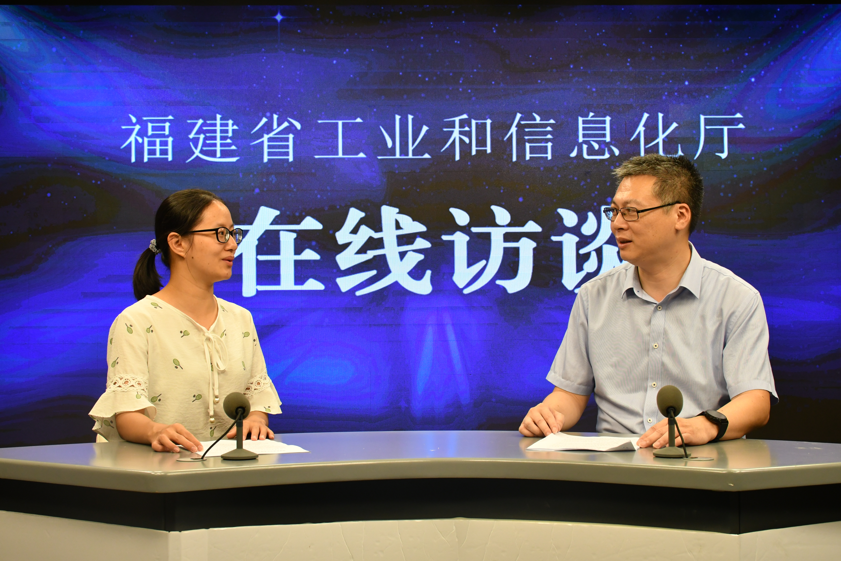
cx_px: 420
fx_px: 1191
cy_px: 280
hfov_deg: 38.9
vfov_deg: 26.5
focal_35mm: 51
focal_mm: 34
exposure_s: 1/160
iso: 1000
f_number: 7.1
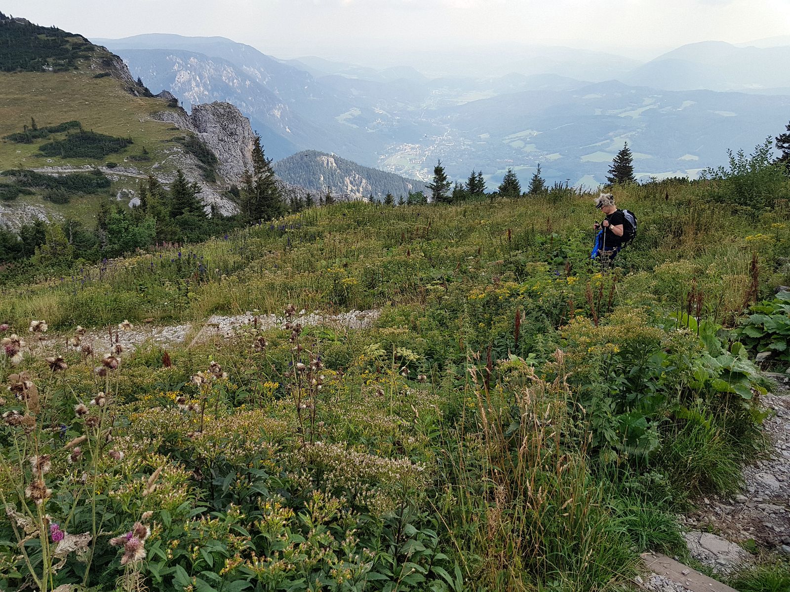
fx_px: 593
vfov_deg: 53.1
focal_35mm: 26
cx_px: 395
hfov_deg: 67.3
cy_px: 296
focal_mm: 4.2
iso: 50
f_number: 1.7
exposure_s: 1/1556
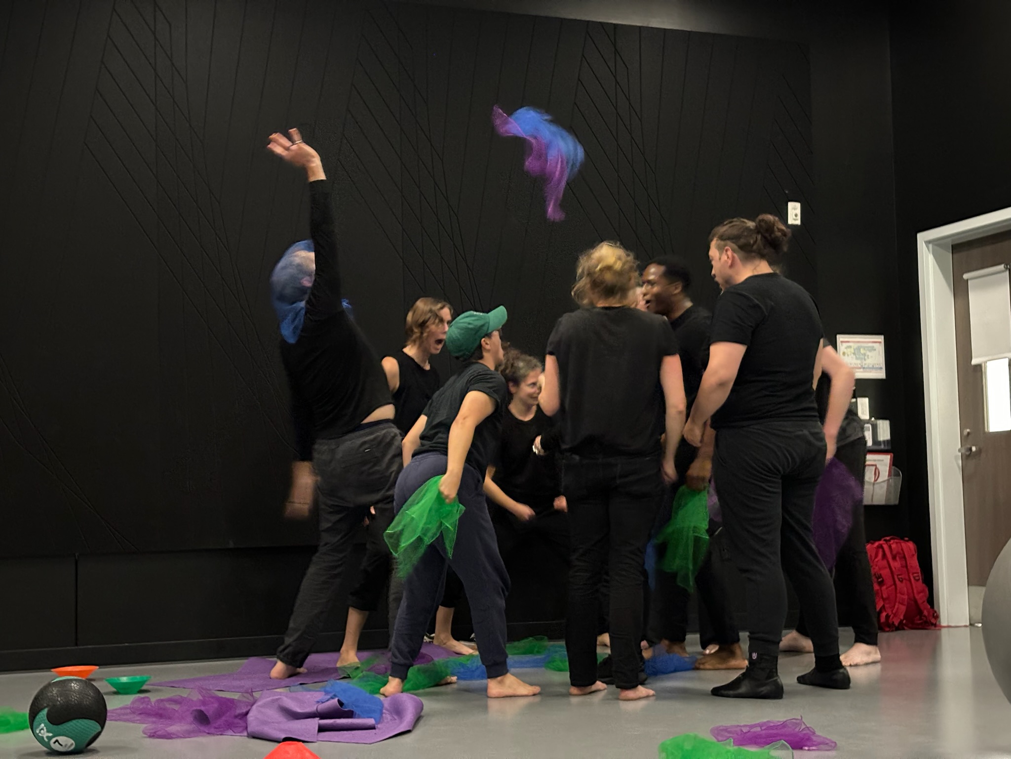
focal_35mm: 52
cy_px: 380
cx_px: 506
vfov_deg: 28.0
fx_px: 1519
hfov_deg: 36.8
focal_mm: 5.96
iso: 1000
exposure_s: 1/15
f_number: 1.6
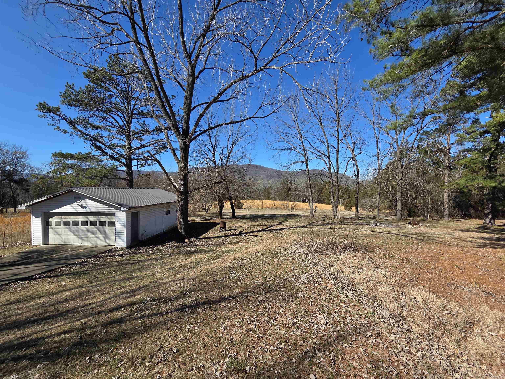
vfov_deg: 89.9
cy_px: 190
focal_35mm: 13
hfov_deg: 106.2
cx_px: 252
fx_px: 190
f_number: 2.2
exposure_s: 1/1659
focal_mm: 2.2
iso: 50
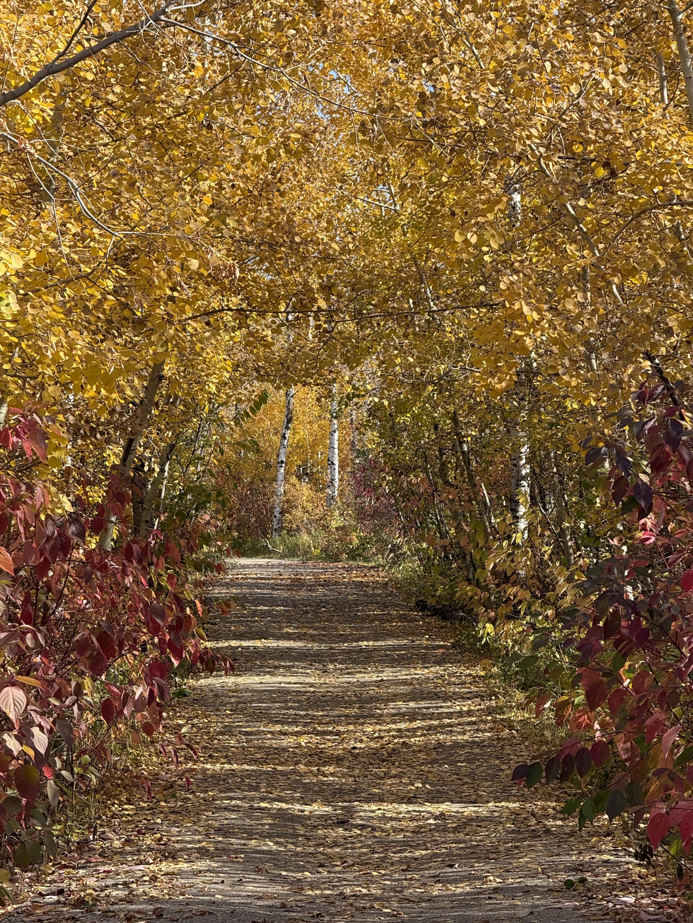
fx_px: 3203
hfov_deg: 12.3
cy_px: 462
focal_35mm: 120
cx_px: 346
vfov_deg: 16.4
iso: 50
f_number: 2.8
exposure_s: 1/367
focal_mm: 15.66
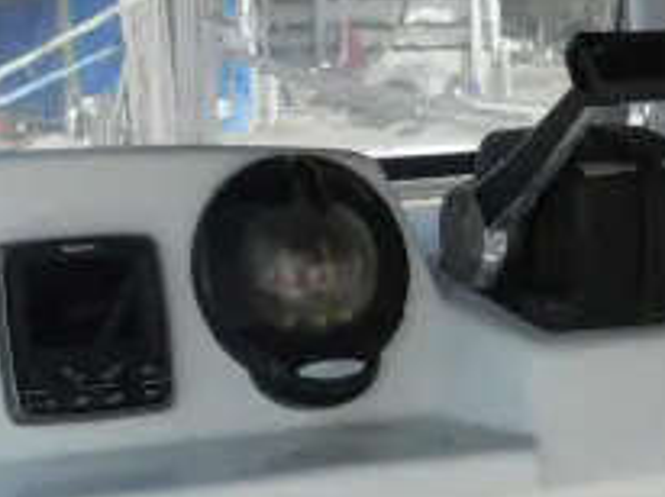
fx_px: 2015
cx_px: 249
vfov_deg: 14.0
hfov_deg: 18.7
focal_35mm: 105
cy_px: 132
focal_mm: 4.9
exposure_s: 1/640
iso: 80
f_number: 3.2
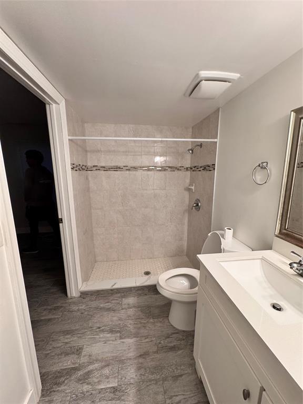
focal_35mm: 14
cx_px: 152
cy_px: 202
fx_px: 163
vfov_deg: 102.1
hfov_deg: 85.7
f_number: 2.2
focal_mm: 2.22
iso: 200
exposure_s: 1/120
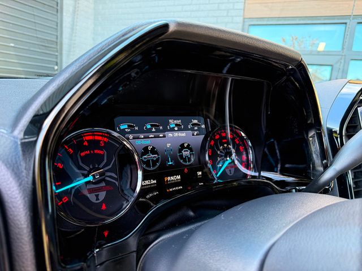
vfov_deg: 56.8
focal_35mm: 24
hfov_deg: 71.6
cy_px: 136
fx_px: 251
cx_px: 181
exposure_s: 1/62
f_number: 1.78
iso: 250
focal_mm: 6.76
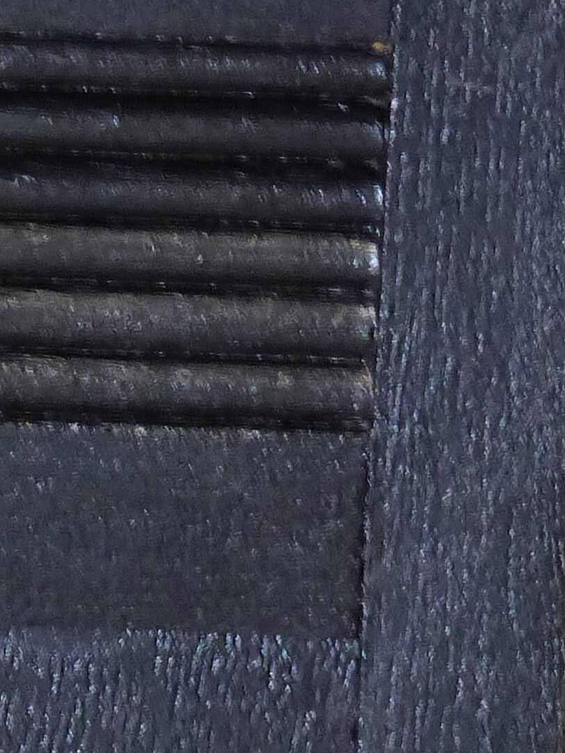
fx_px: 12335
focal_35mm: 567
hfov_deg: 2.6
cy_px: 250
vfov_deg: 3.5
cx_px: 76
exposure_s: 1/30
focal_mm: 25.2
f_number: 2.8
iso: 800
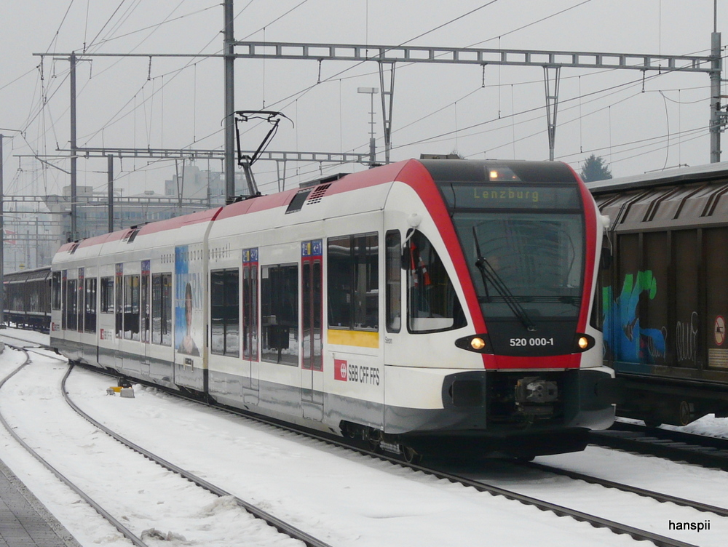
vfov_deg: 21.3
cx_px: 364
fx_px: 1453
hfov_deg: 28.1
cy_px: 274
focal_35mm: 69
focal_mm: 11.4
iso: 100
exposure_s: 1/200
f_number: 4.5
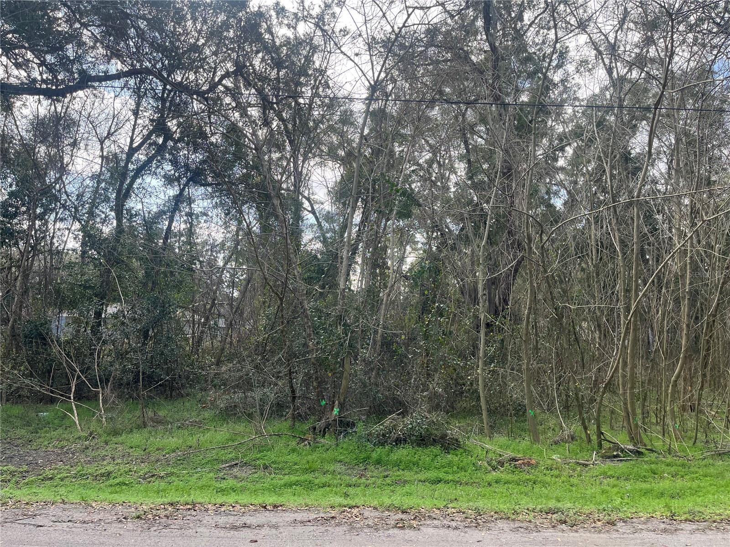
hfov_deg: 67.3
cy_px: 274
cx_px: 365
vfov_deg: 53.1
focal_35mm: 26
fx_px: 548
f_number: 1.6
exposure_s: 1/804
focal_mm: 5.1
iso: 50
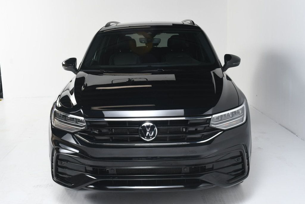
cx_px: 152
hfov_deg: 42.7
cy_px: 102
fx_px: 390
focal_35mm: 46
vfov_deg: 29.3
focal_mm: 23
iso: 100
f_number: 9
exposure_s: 1/160
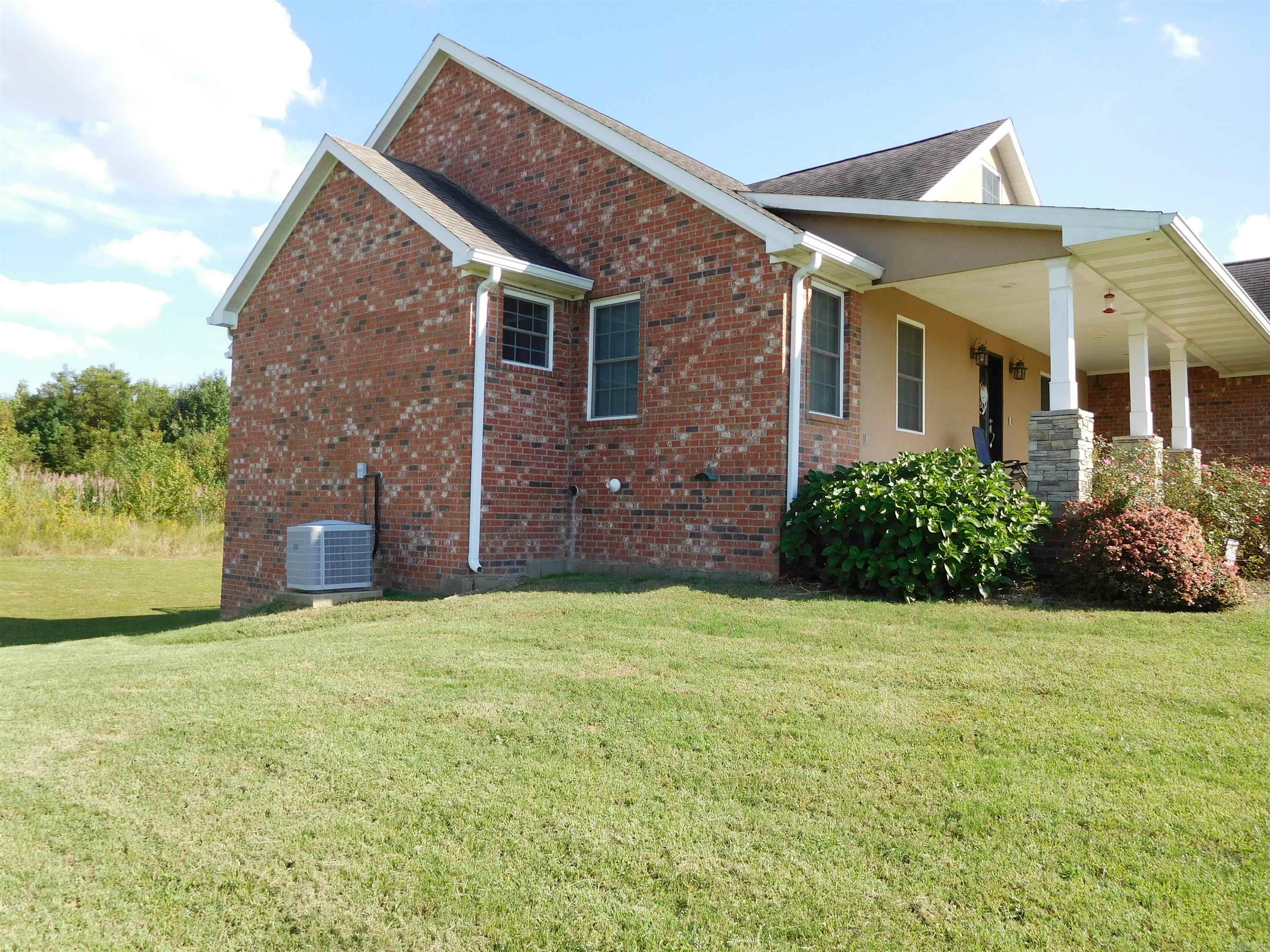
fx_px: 917
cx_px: 635
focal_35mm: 25
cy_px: 476
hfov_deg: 69.4
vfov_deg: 54.9
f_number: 3.4
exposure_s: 1/500
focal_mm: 4.5
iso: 125
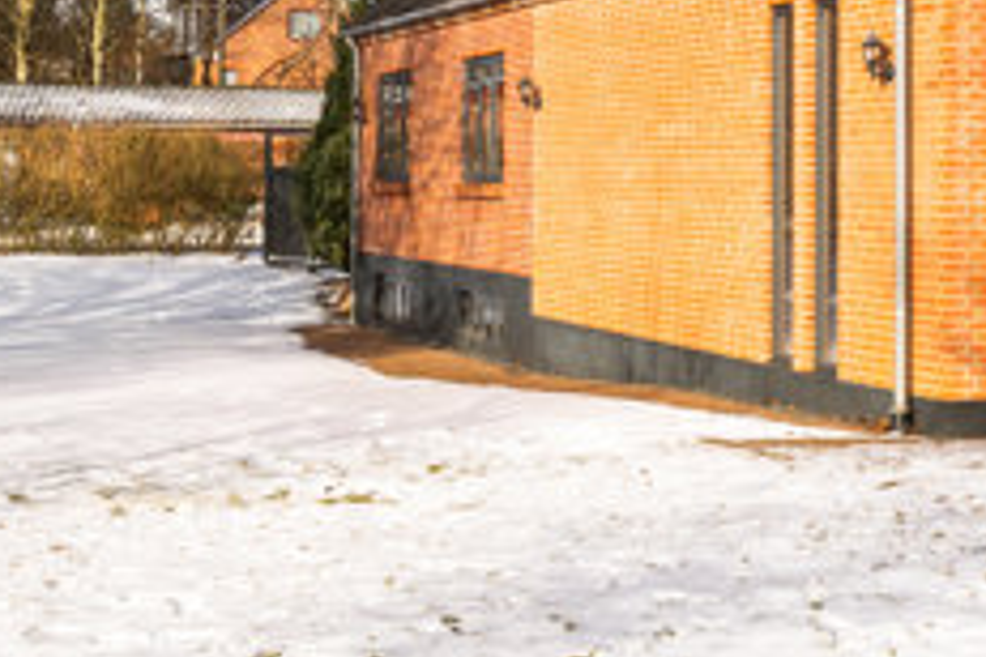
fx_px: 2136
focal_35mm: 78
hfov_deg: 23.9
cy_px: -154
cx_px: 1152
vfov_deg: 16.7
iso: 200
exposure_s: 1/500
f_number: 7.1
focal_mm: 20
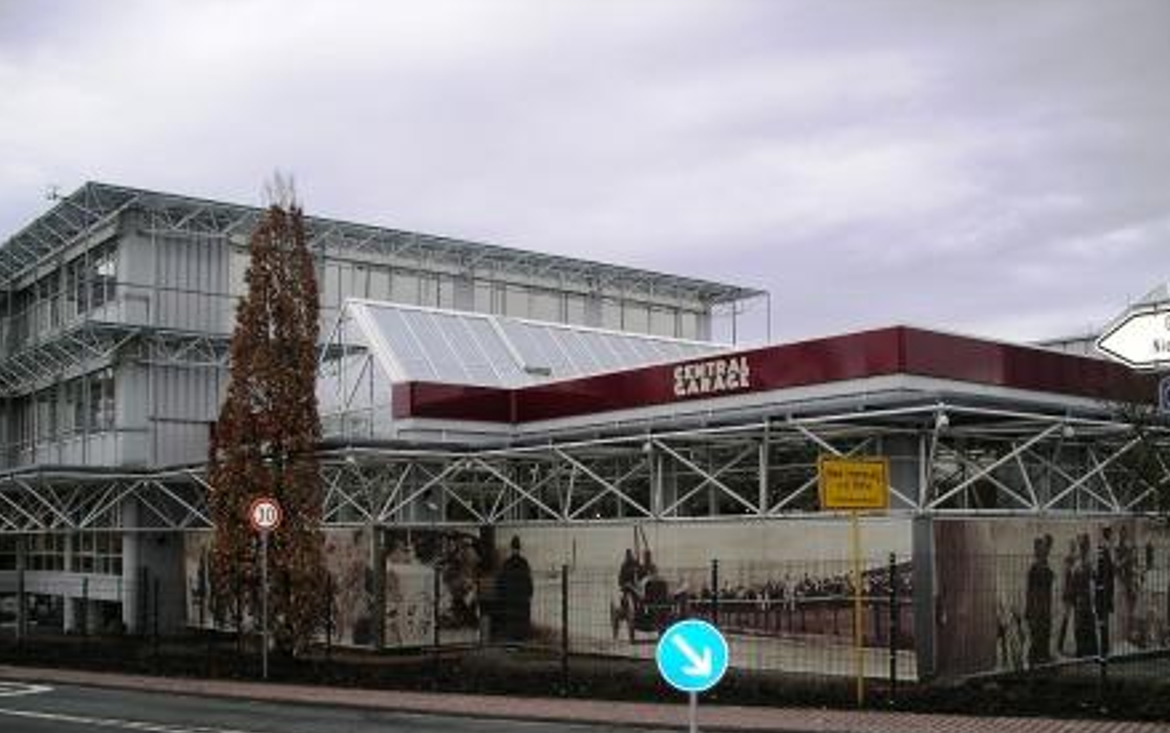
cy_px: 442
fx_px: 1276
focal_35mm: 40
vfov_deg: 31.9
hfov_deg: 49.2
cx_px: 592
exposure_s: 1/168
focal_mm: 7.8
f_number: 2.8
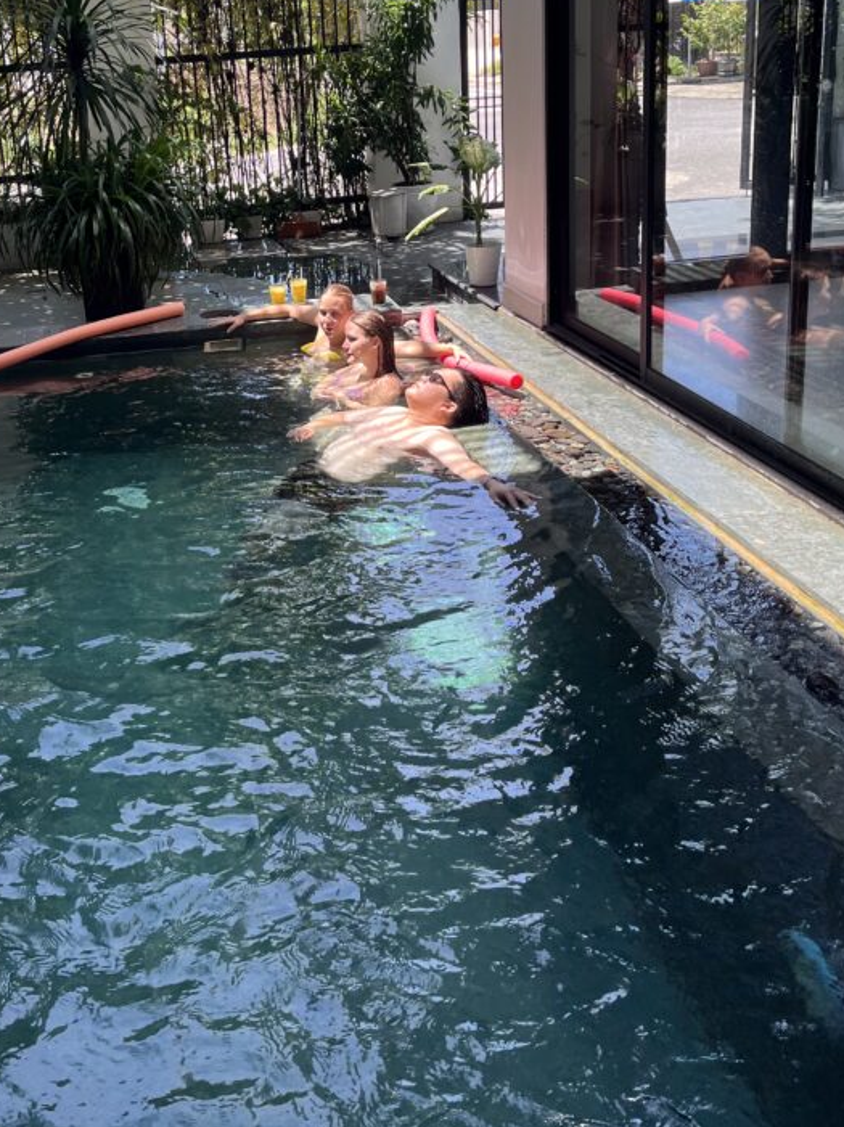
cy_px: 342
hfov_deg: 37.4
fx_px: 1236
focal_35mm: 38
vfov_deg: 47.9
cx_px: 312
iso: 50
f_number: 1.6
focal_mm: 5.1
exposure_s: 1/461
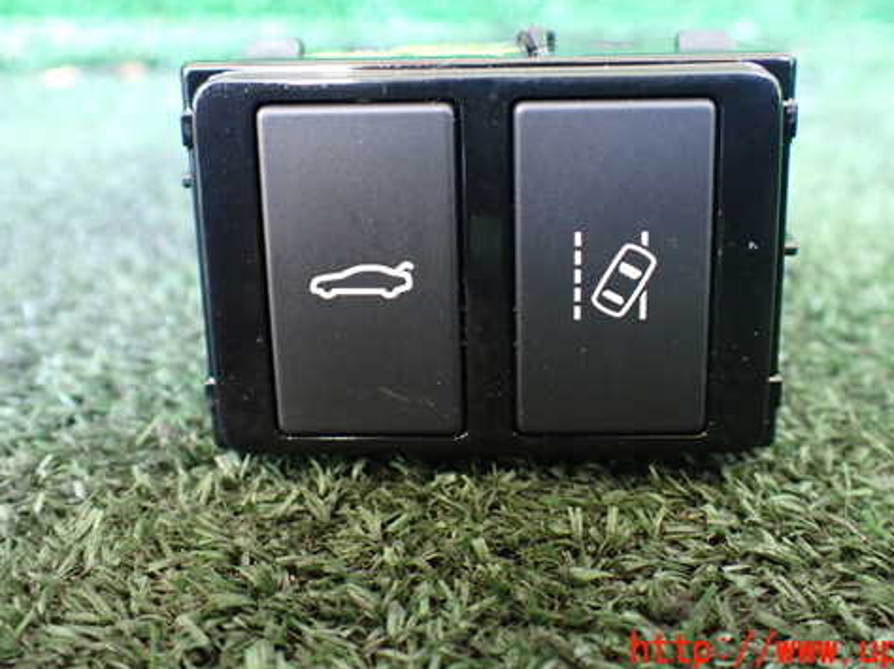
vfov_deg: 37.5
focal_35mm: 38
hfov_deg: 48.9
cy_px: 251
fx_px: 981
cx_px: 490
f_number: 2.3
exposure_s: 1/40
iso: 800
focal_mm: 5.4
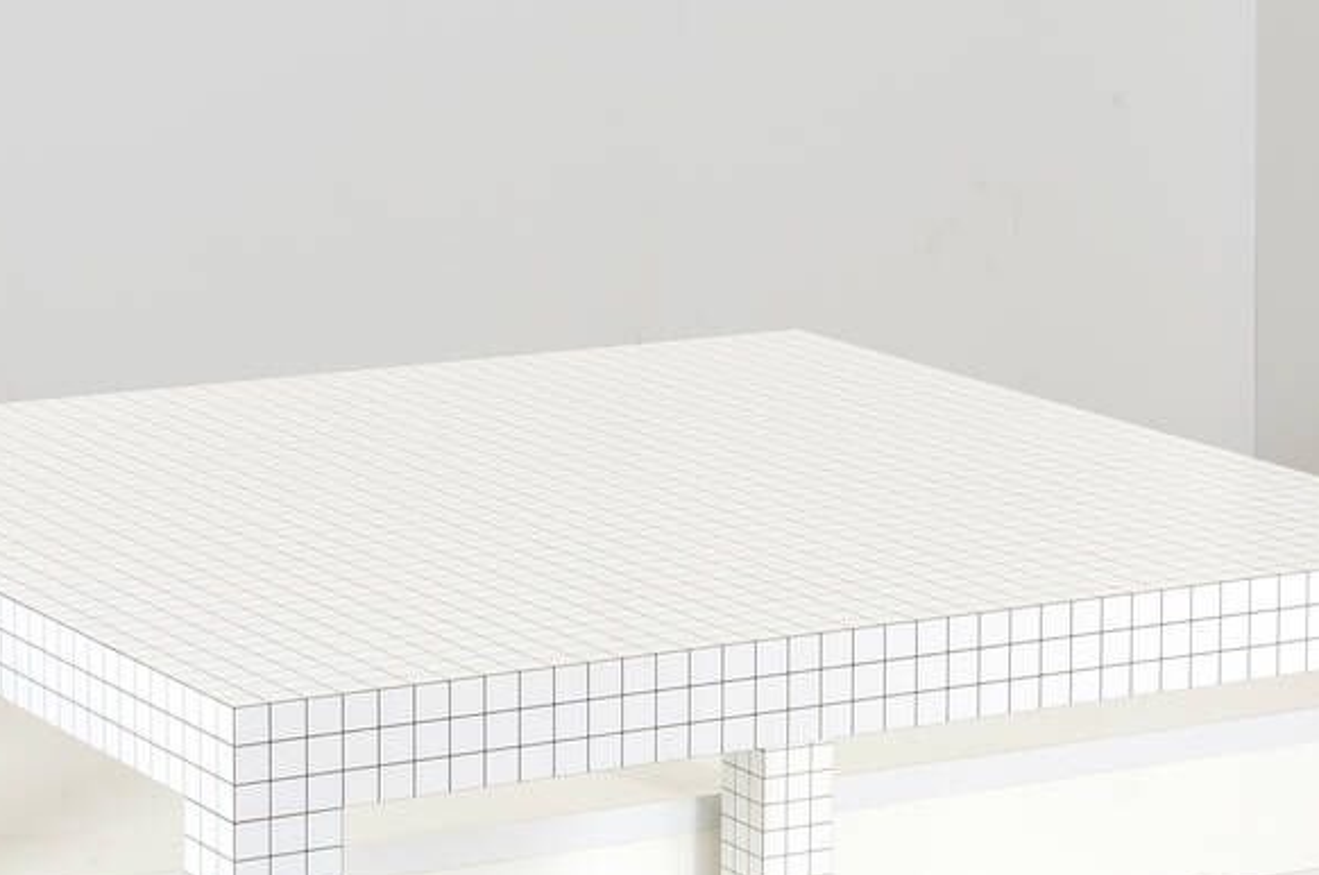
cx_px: 632
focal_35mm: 126
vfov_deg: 10.7
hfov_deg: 16.3
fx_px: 4616
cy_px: 833
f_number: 20
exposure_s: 1/160
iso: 125
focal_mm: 35
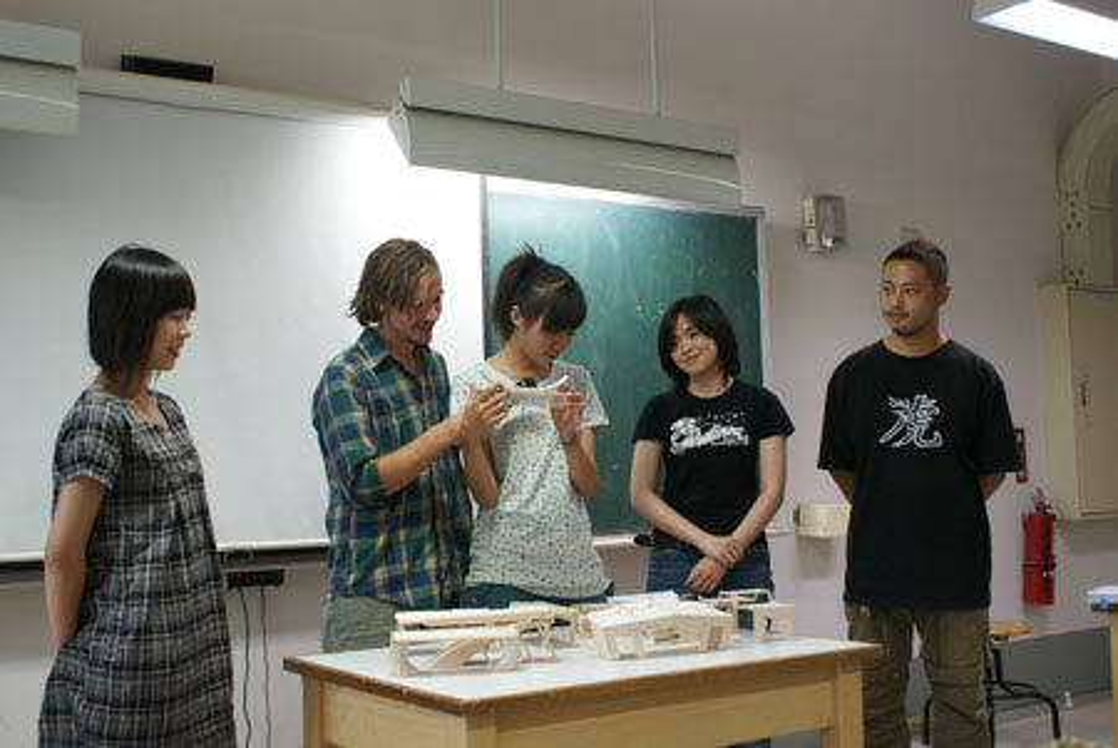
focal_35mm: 42
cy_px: 374
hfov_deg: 46.4
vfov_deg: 32.0
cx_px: 559
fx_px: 1306
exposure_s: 1/50
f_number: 4.5
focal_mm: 28
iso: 250
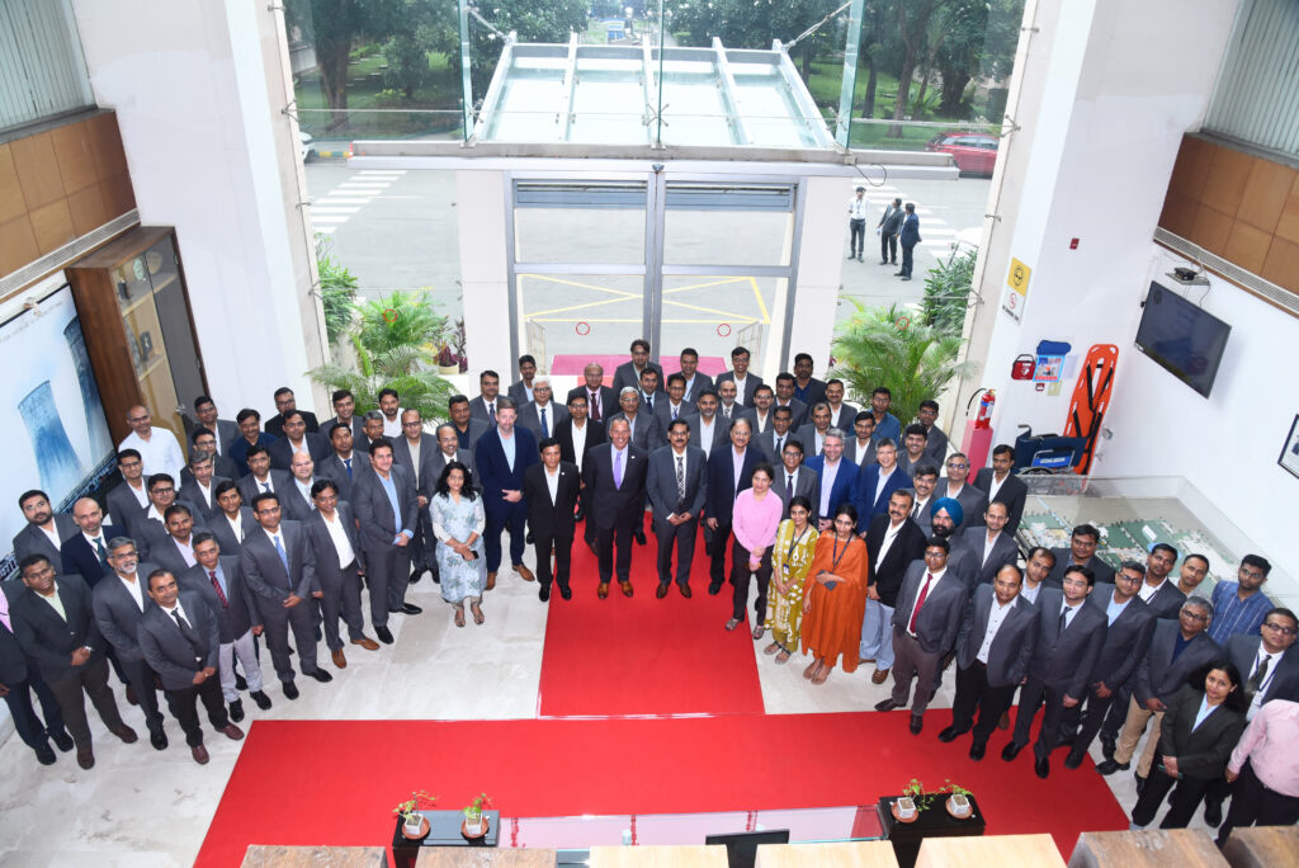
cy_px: 434
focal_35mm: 24
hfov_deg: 73.7
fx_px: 866
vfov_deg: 53.2
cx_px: 650
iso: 800
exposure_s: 1/125
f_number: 7.1
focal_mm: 24
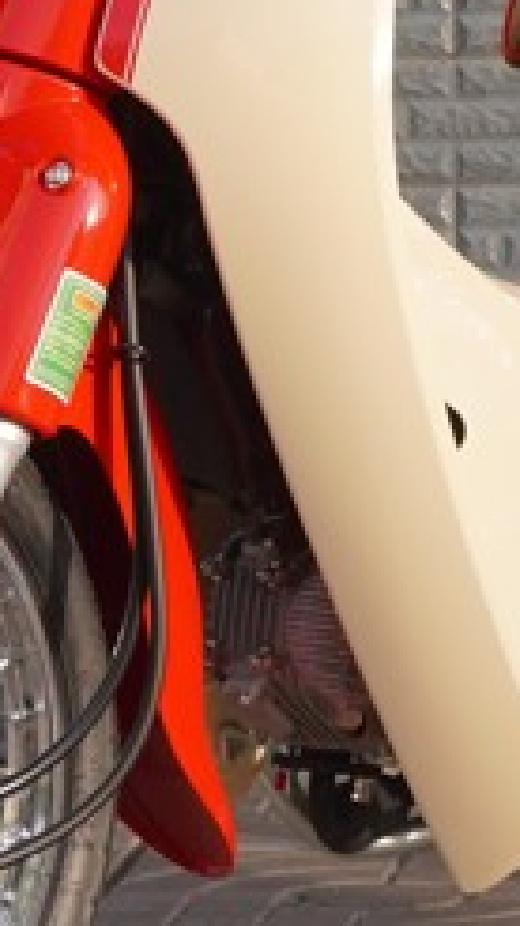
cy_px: 188
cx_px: 460
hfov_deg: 3.2
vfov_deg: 5.6
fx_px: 9432
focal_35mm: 384
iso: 320
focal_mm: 50
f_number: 4
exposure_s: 1/1000
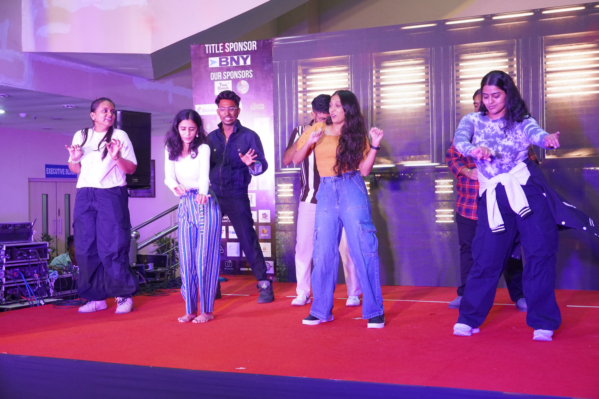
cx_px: 300
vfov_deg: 27.3
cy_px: 200
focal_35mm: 50
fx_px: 824
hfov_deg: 40.0
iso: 2500
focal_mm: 33
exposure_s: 1/160
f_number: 4.5
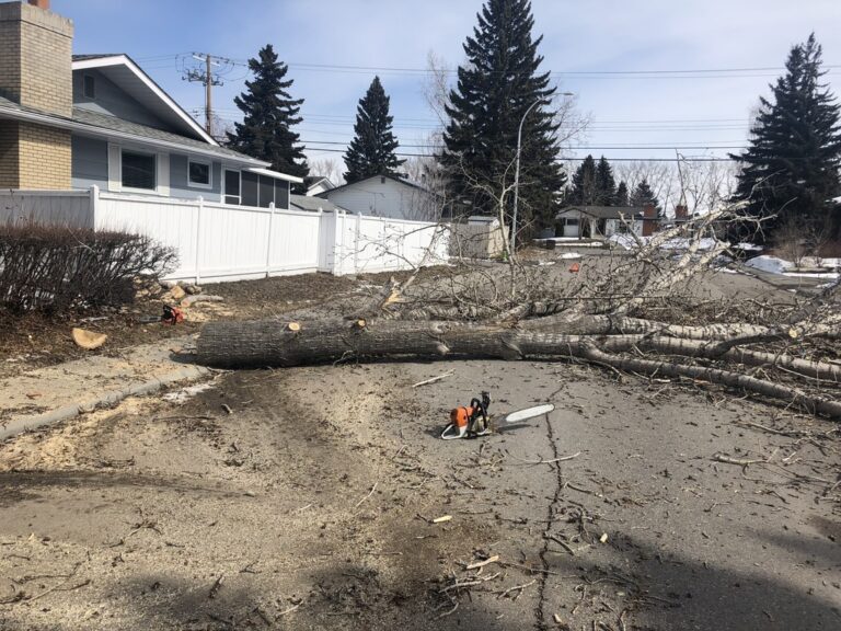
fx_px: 680
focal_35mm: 28
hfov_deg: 63.4
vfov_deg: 49.7
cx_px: 420
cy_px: 316
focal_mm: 3.99
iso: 25
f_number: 1.8
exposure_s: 1/3745
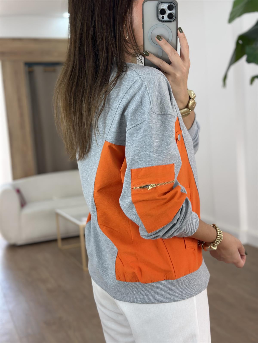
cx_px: 129
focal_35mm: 48
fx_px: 477
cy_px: 172
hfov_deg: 30.3
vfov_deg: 39.7
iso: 80
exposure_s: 1/249
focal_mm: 6.86
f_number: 1.78
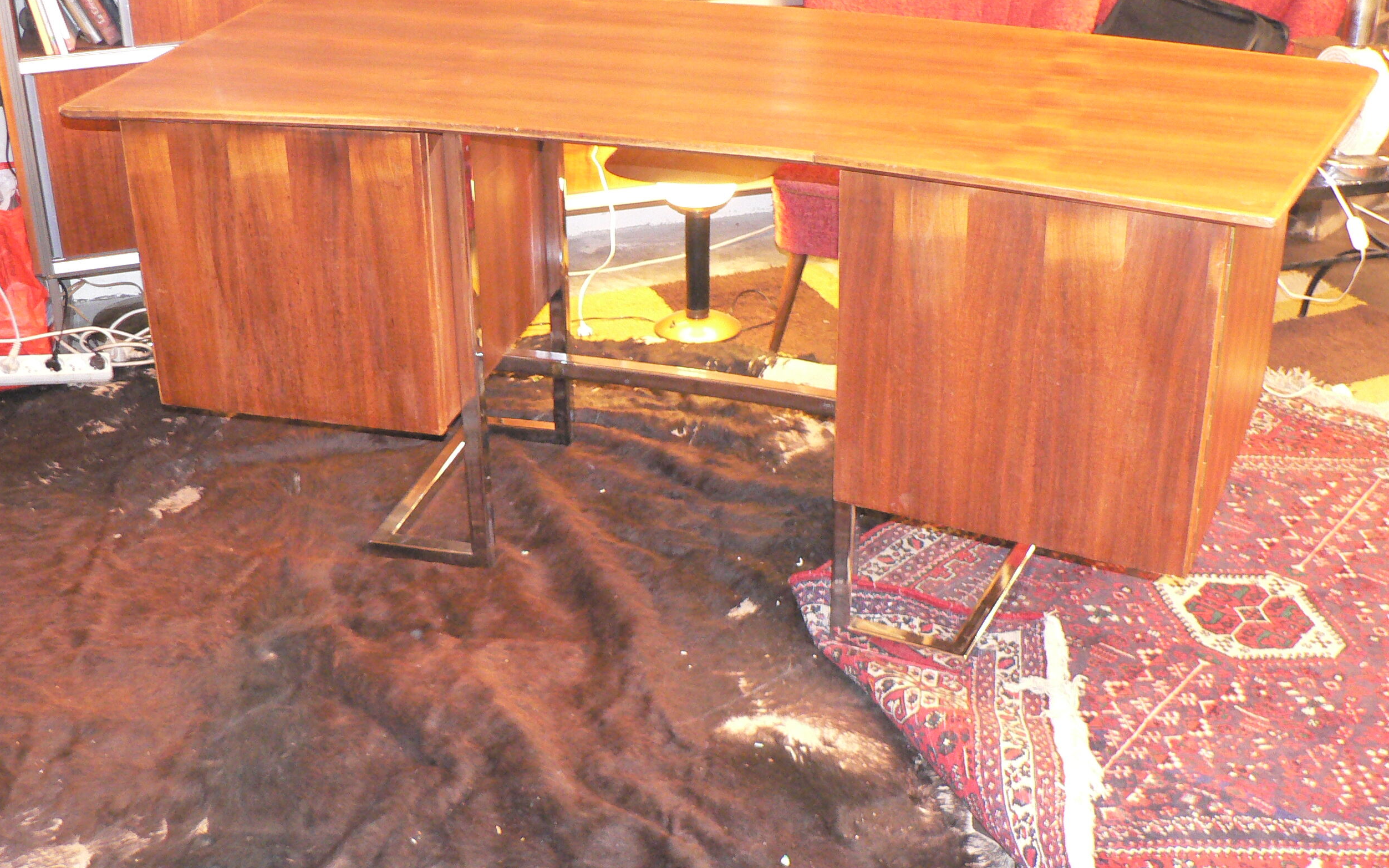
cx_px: 680
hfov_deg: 50.4
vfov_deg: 32.7
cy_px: 357
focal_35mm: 39
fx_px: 1476
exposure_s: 1/8
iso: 400
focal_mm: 6
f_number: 2.8
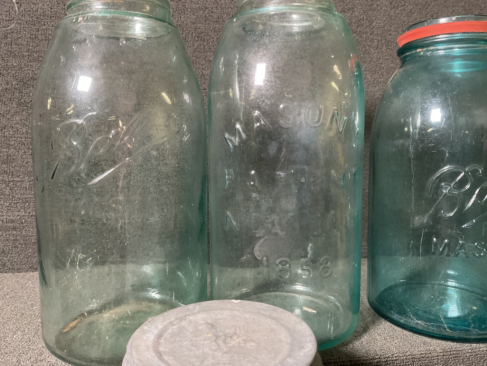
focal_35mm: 29
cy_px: 183
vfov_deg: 48.2
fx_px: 408
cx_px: 244
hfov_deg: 61.7
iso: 200
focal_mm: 3
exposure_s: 1/60
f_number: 1.8
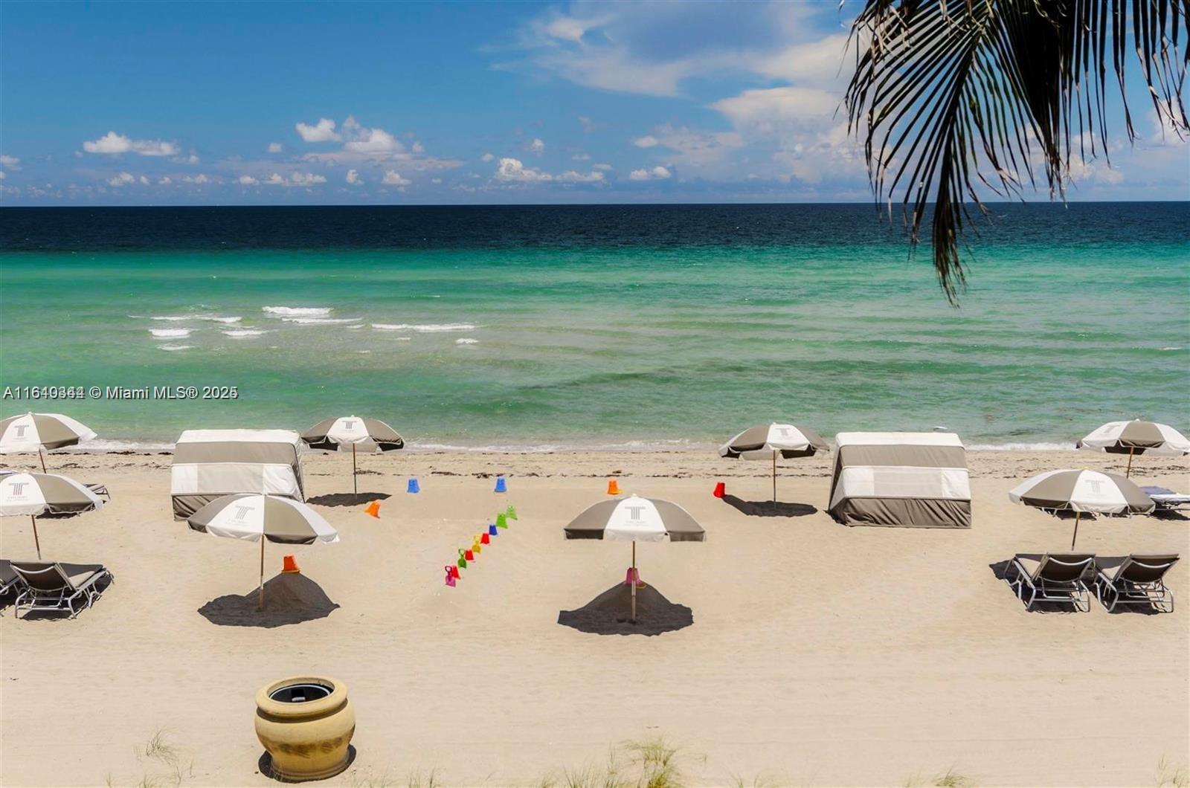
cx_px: 595
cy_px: 394
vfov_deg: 36.7
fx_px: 1188
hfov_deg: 53.2
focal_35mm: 36
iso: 100
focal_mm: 24
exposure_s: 1/800
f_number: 5
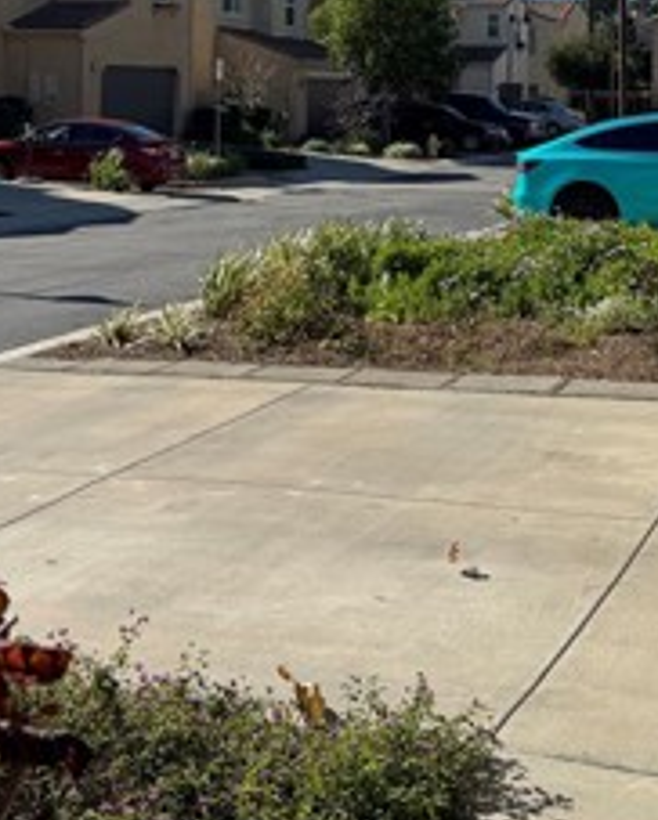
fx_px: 1604
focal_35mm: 66
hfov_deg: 23.0
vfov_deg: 27.2
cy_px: 18
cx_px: 206
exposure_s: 1/5814
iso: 80
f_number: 1.78
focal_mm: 6.76
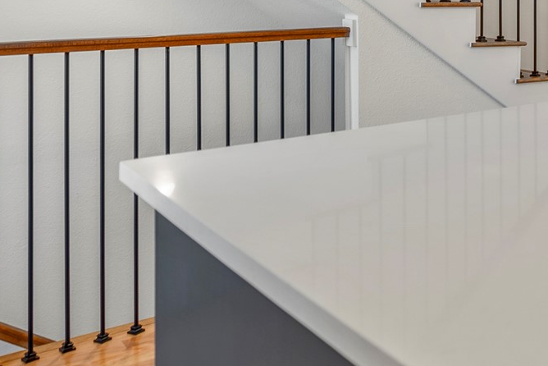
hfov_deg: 32.2
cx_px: 645
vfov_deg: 24.6
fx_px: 792
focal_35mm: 52
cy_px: -17
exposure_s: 1/320
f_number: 2.8
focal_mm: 16
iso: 100
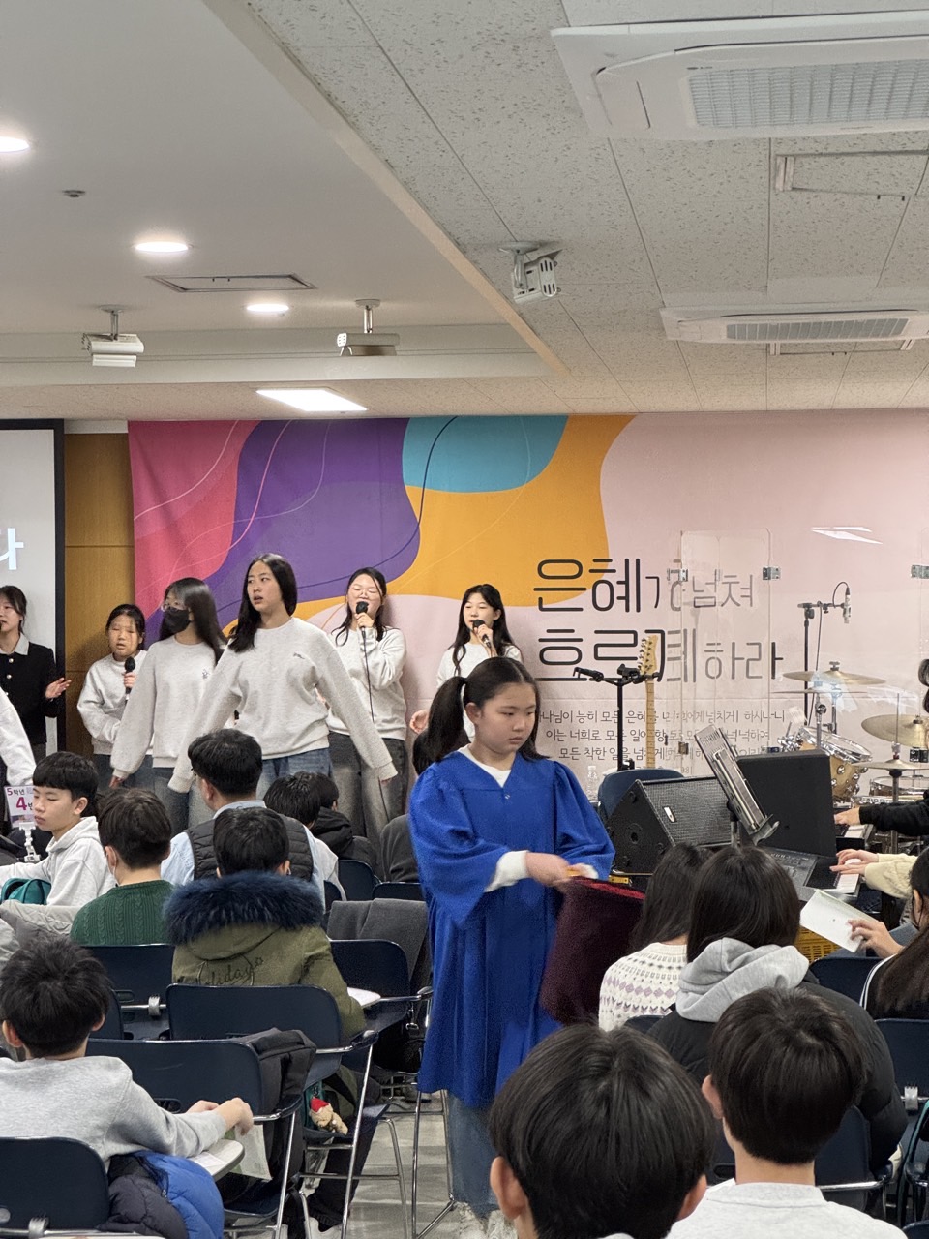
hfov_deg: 19.1
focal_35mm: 77
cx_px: 464
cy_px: 620
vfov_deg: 25.3
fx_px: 2755
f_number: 2.8
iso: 500
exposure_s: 1/60
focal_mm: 9
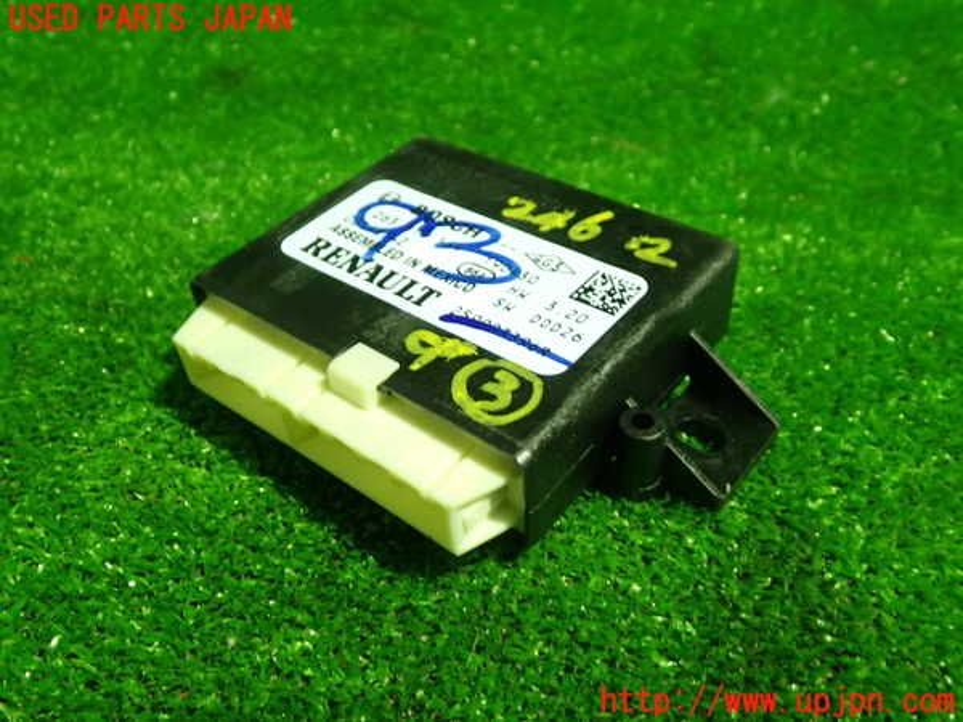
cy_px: 361
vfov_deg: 44.2
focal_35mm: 32
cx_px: 482
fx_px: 890
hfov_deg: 56.8
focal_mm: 5.79
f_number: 2.4
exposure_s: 1/30
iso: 320
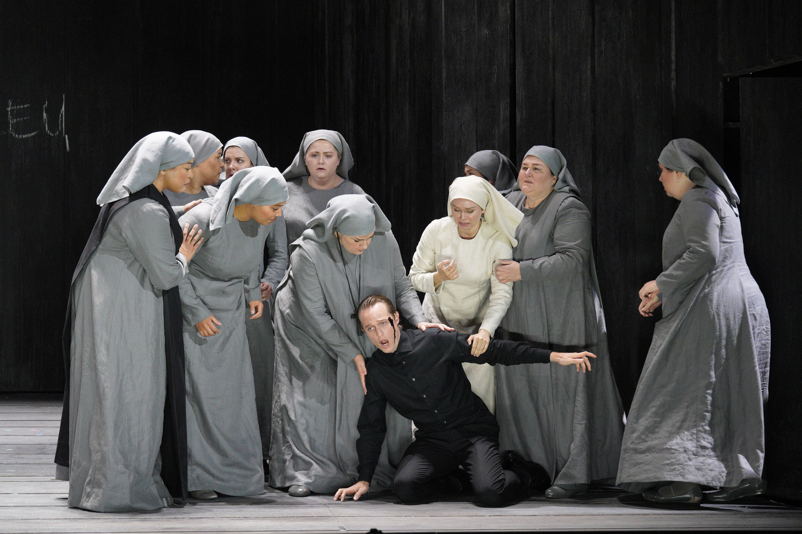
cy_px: 267
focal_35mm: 117
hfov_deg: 17.5
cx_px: 401
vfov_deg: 11.7
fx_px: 2606
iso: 5000
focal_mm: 117
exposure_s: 1/250
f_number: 5
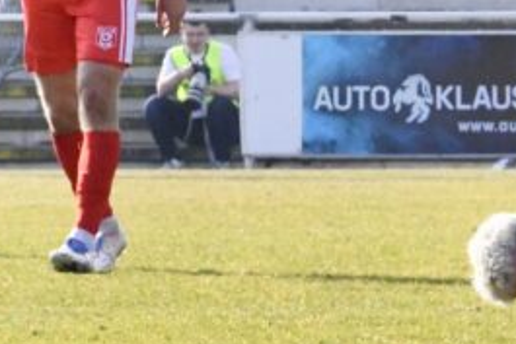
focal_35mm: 754
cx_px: 72
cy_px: -24
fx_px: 10813
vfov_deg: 1.8
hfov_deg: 2.7
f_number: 18
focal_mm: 195
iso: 8000
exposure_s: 1/1600
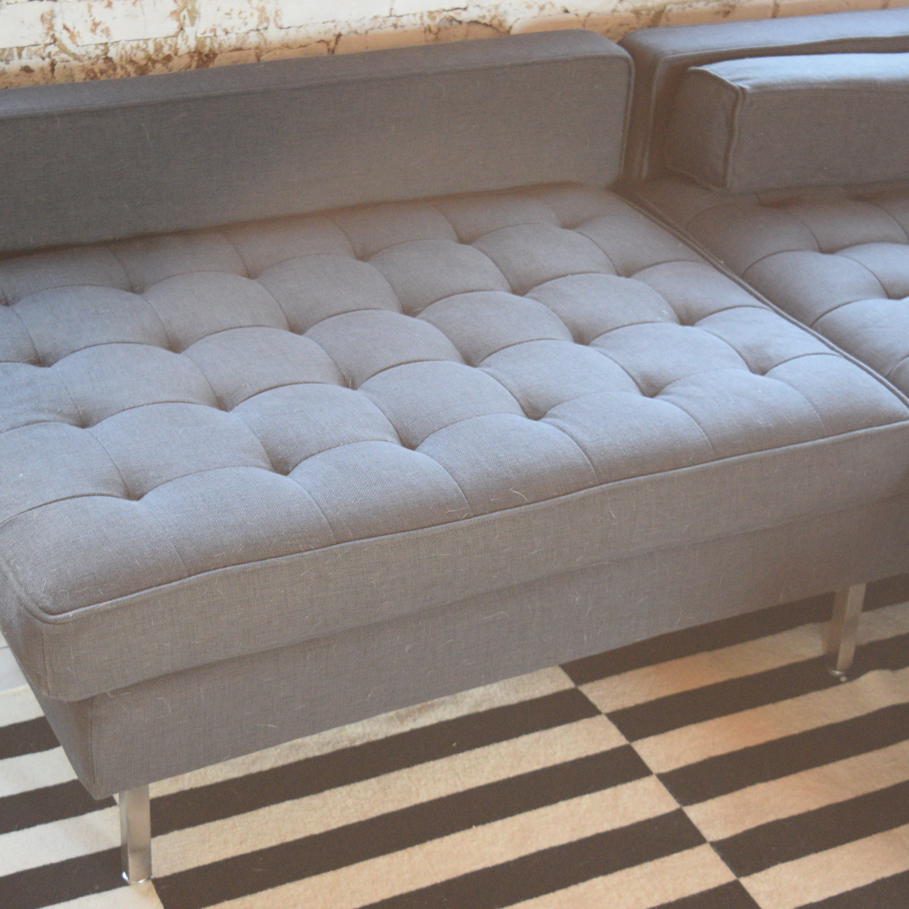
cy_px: 455
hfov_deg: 26.5
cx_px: 434
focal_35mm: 65
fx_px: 1931
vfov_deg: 26.5
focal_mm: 34
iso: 2500
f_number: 4.5
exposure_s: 1/60
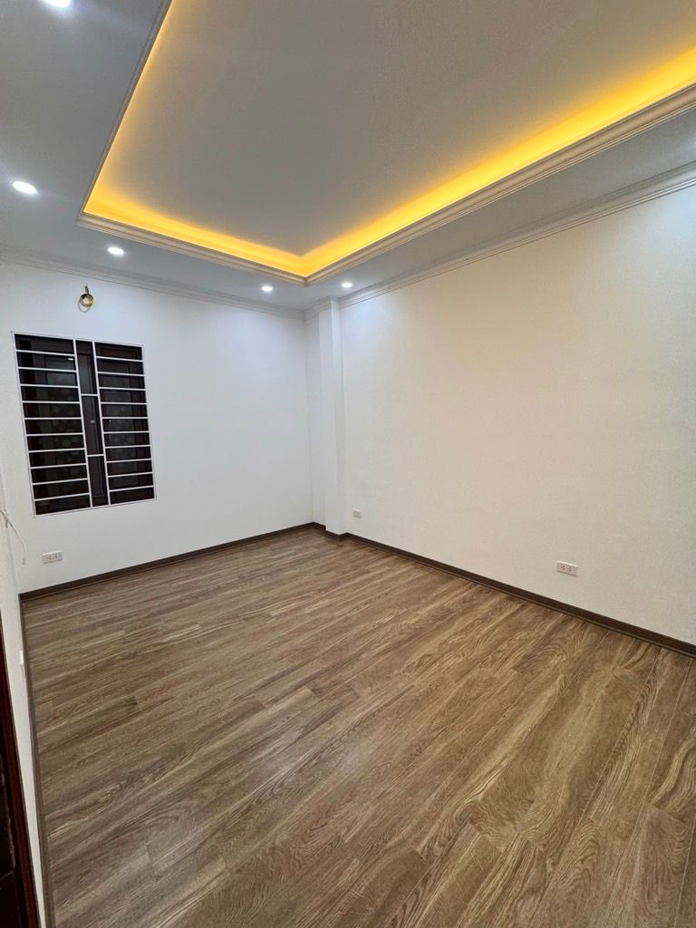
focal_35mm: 14
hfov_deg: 85.7
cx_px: 348
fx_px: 375
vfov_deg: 102.1
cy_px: 464
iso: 100
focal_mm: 2.22
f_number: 2.2
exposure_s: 1/100
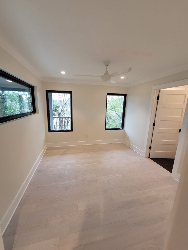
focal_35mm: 13
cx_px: 94
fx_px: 94
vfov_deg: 106.2
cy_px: 125
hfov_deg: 89.9
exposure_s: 1/59
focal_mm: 1.74
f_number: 2.2
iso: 125
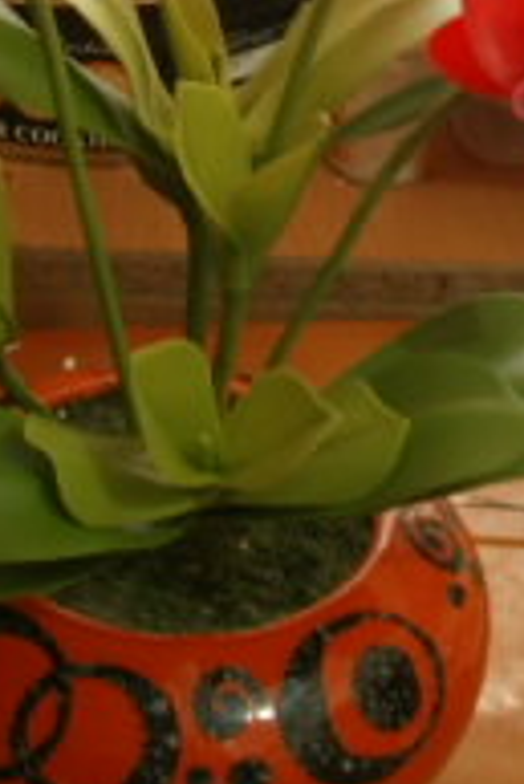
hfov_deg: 12.8
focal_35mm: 107
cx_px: 317
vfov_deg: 18.3
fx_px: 2332
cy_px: -102
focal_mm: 5.45
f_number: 2.9
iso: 100
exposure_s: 1/8
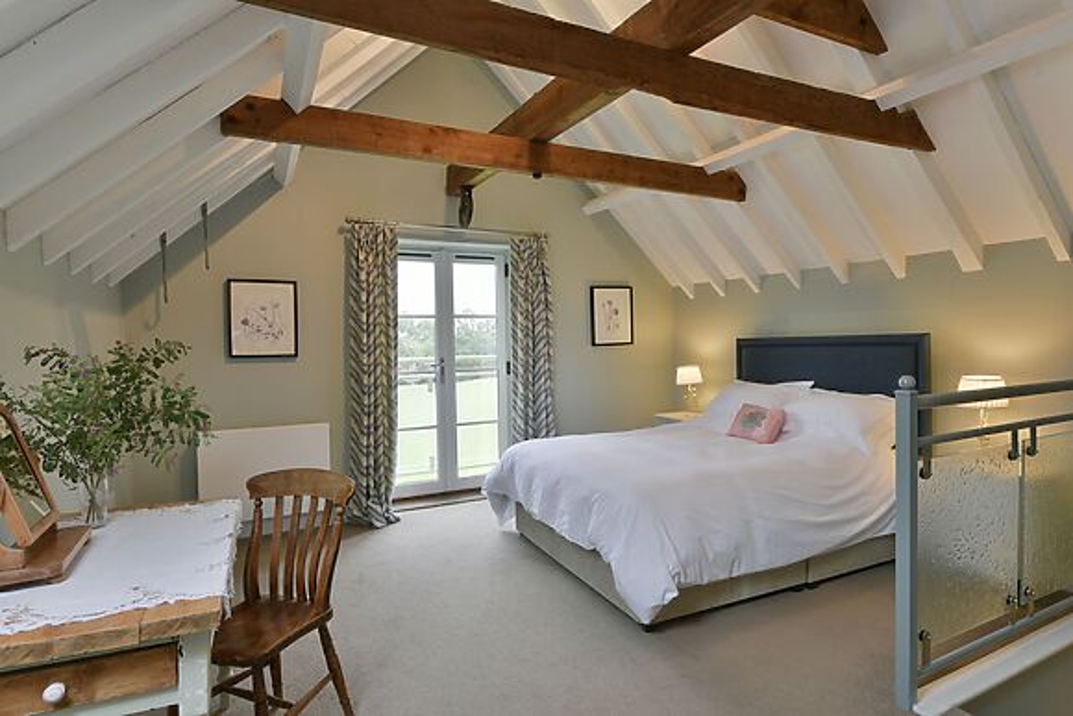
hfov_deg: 84.0
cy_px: 358
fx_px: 596
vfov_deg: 62.0
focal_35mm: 20
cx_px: 536
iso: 400
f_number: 9
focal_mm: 20
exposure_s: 1/4
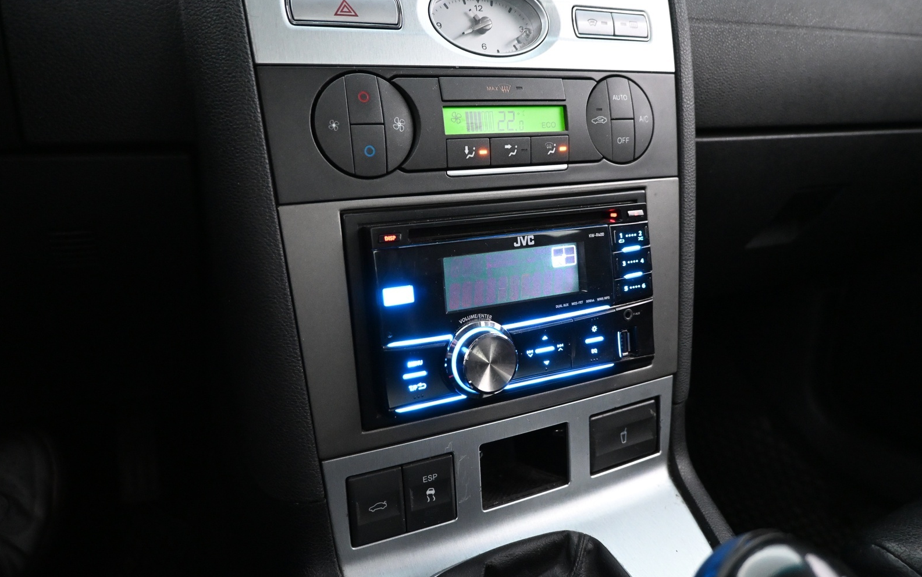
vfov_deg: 49.3
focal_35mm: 25
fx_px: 628
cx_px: 468
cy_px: 281
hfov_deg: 72.5
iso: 4500
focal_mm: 16
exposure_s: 1/25
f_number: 3.5
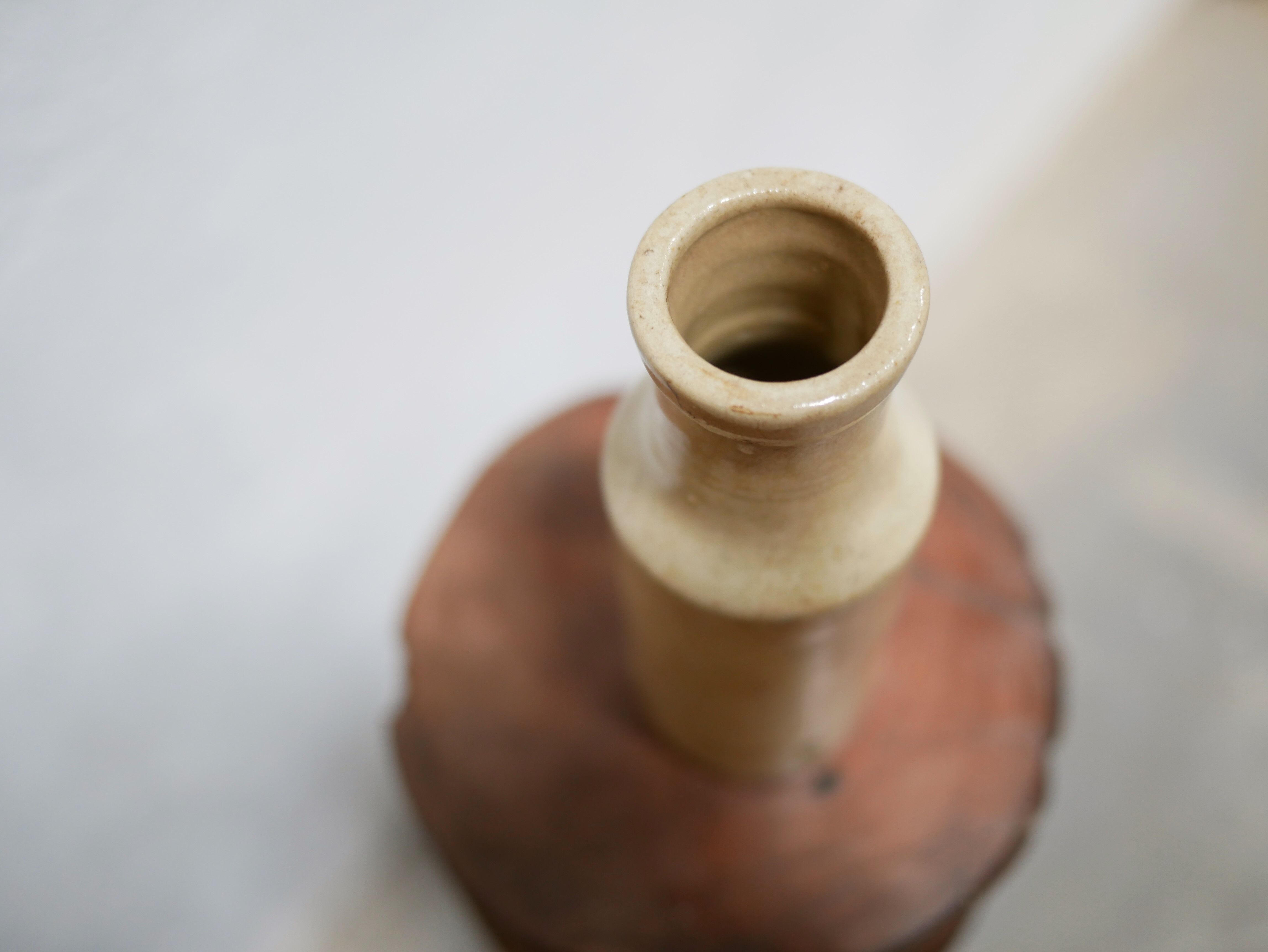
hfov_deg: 46.8
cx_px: 634
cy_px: 476
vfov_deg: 36.0
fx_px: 1466
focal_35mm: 40
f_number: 1.7
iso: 320
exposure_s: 1/60
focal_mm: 20
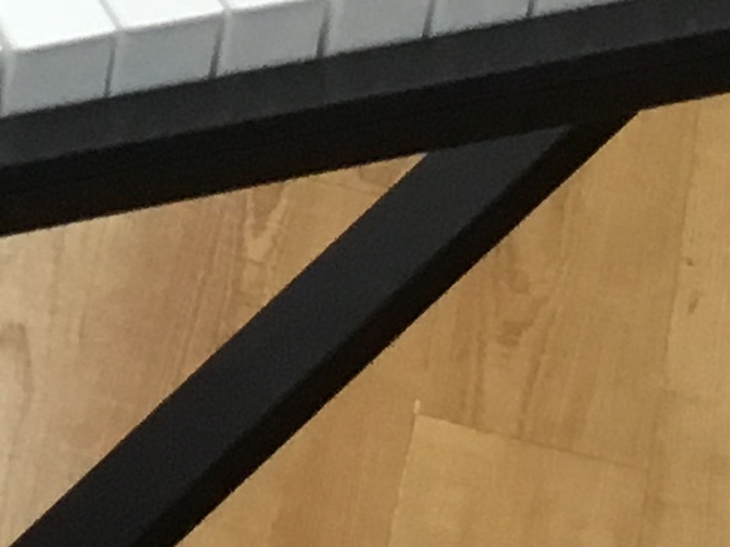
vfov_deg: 7.0
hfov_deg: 9.6
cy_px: -560
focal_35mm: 206
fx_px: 4343
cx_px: 97
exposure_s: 1/30
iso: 25
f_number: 2.4
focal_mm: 3.3
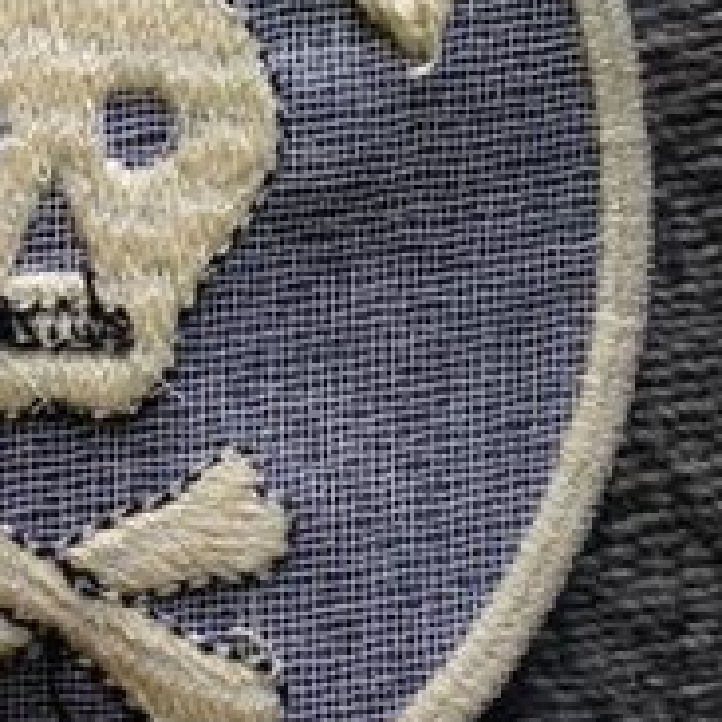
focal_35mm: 85
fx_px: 2006
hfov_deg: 20.0
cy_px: 191
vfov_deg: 20.3
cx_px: 59
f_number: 2.4
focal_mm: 4.12
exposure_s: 1/120
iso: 50
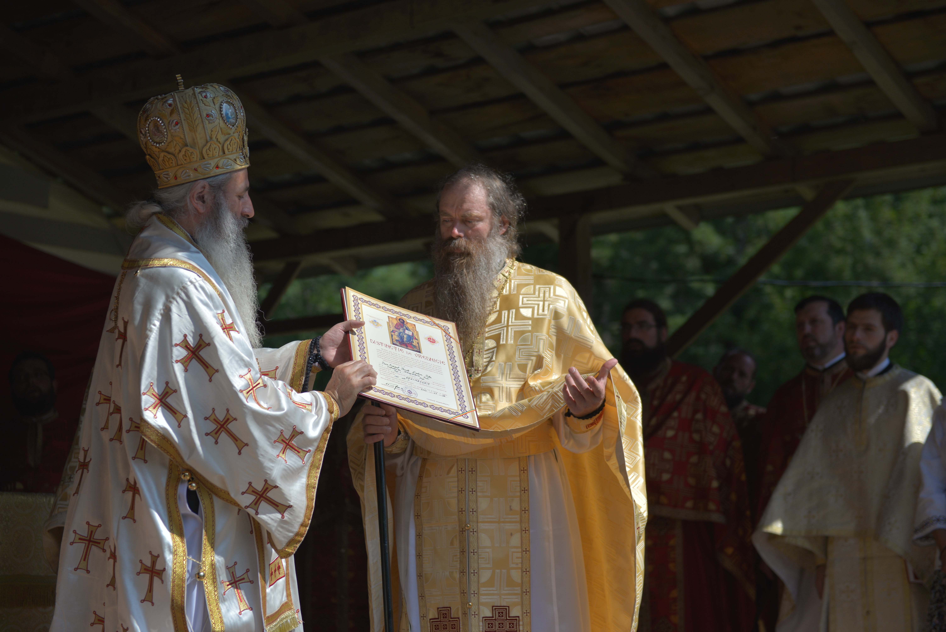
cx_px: 473
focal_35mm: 70
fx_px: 1840
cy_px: 316
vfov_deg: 19.5
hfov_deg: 28.8
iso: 100
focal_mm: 70
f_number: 2.8
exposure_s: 1/3200
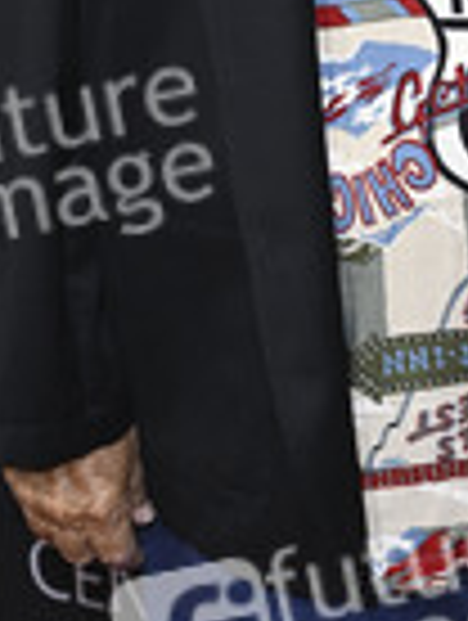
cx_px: 472
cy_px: -50
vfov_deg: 11.1
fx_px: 3145
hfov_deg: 8.5
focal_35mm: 175
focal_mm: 63
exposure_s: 1/200
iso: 1250
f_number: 5.6
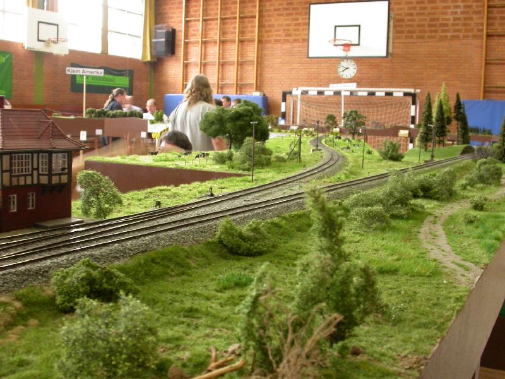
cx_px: 252
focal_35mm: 38
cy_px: 190
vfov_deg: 37.7
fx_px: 554
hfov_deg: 49.0
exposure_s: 1/4.8
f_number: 5.3
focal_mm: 7.85
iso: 207
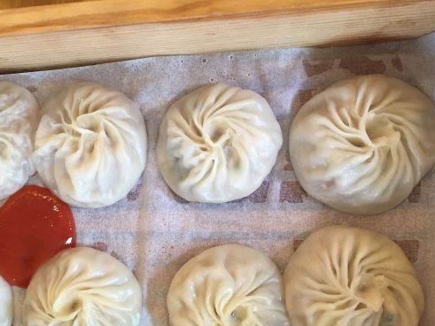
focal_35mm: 41
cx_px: 148
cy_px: 211
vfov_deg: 34.9
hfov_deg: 45.1
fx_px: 515
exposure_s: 1/33
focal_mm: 4.15
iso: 64
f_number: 2.2
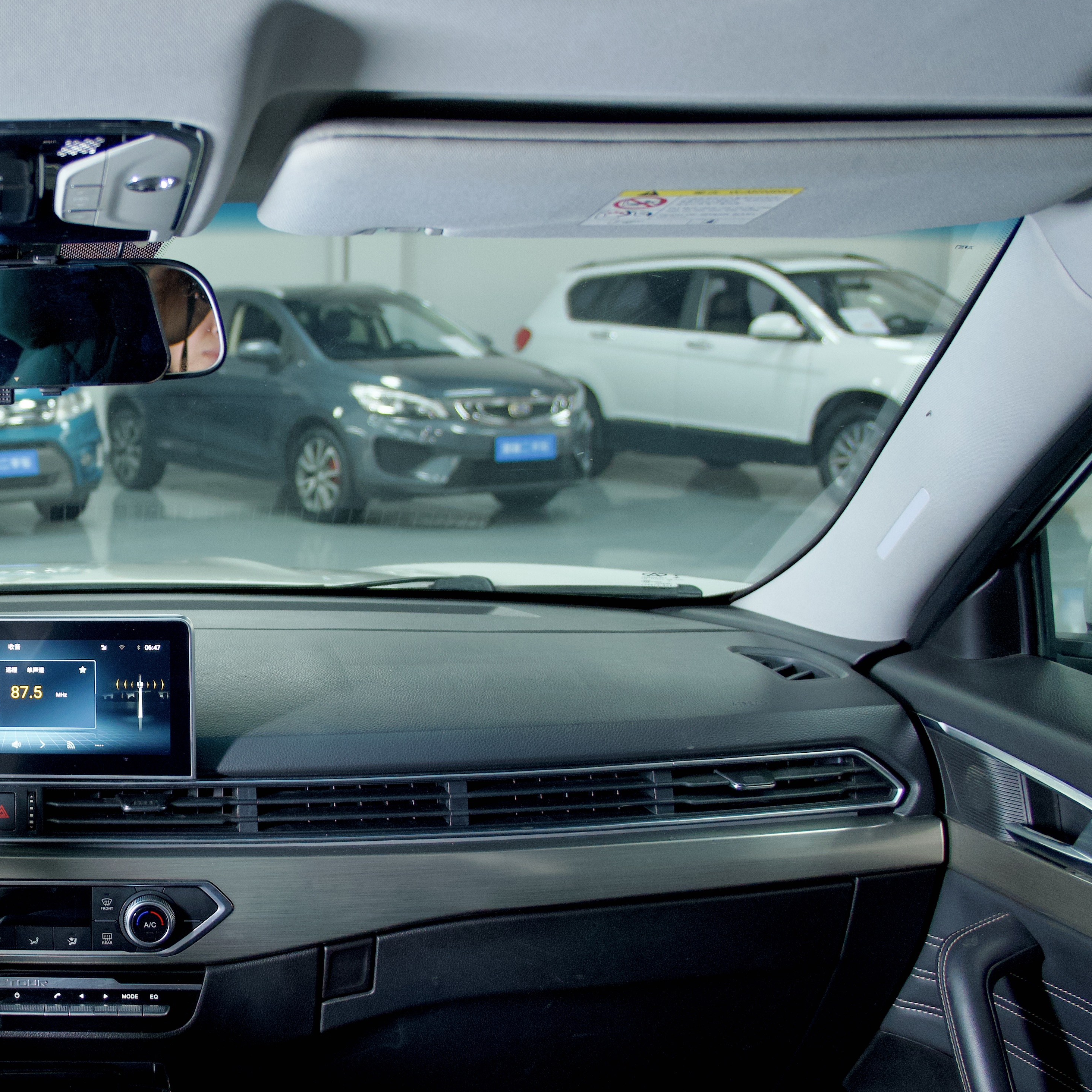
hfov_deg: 33.2
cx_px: 18
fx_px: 1677
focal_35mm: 47
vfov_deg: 36.0
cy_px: 636
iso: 640
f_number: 2.8
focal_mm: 18
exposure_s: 1/100
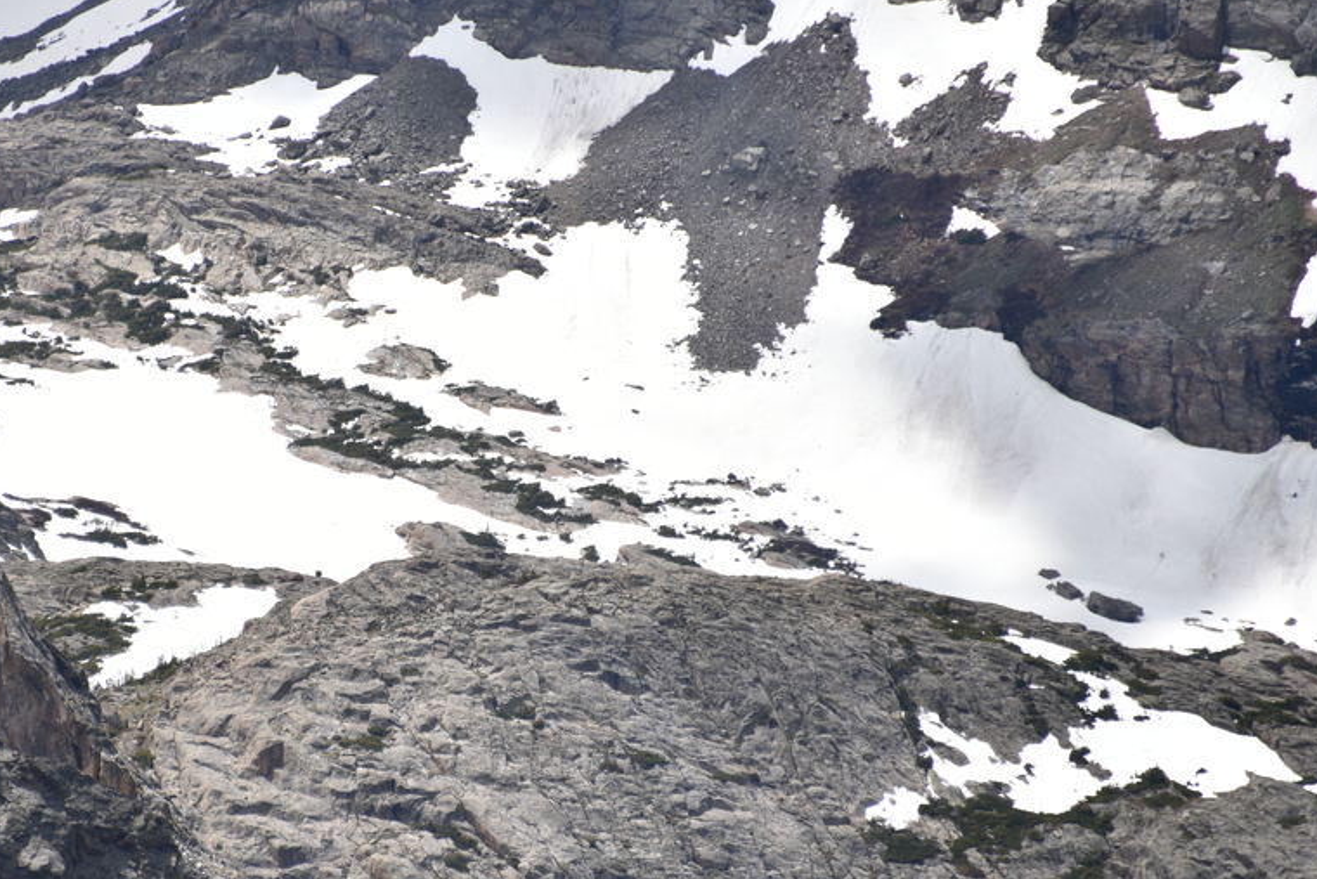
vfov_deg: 2.7
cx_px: 369
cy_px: 511
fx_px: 18477
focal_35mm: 505
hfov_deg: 4.1
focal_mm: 300
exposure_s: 1/640
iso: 100
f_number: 5.6
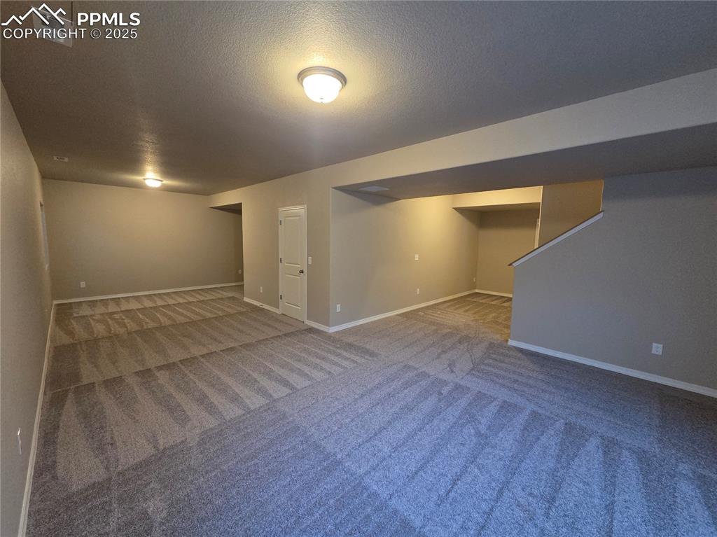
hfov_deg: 106.2
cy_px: 268
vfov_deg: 89.9
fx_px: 269
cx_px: 358
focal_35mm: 13
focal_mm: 2.2
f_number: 2.2
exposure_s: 1/60
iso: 1000
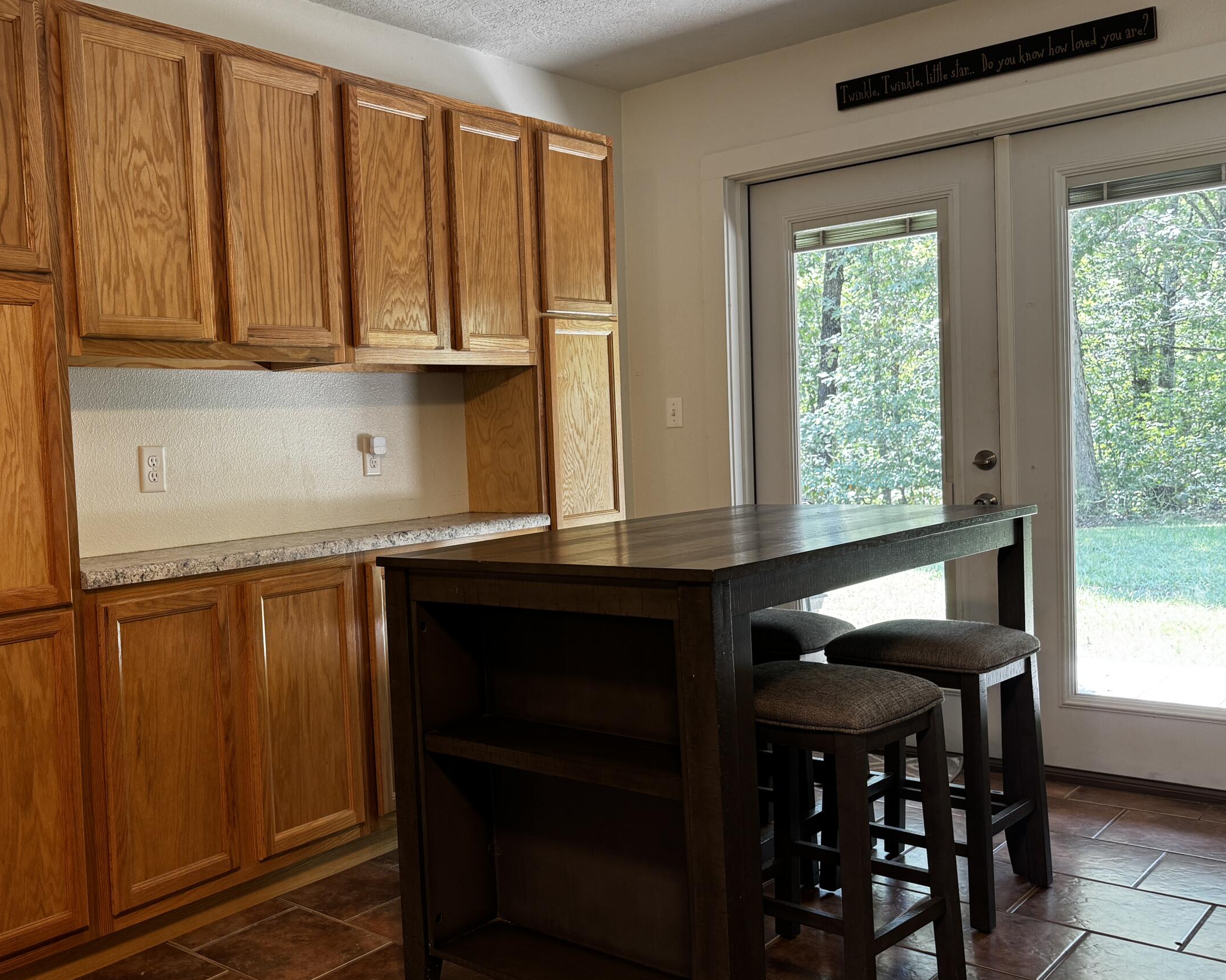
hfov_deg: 52.6
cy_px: 491
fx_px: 1197
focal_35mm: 33
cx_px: 363
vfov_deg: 44.5
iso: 125
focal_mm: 6.76
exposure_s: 1/60
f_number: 1.78
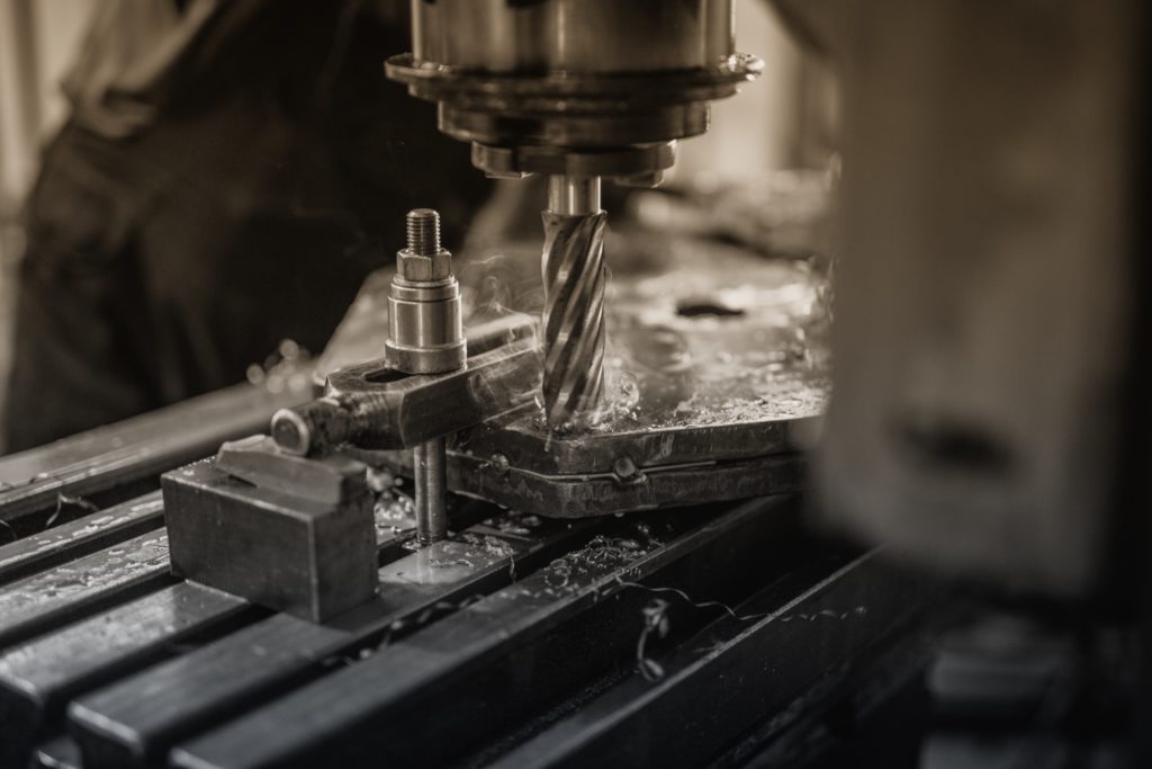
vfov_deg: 27.0
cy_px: 384
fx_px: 1600
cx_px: 576
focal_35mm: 50
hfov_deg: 39.6
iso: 500
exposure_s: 1/125
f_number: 1.4
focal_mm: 50
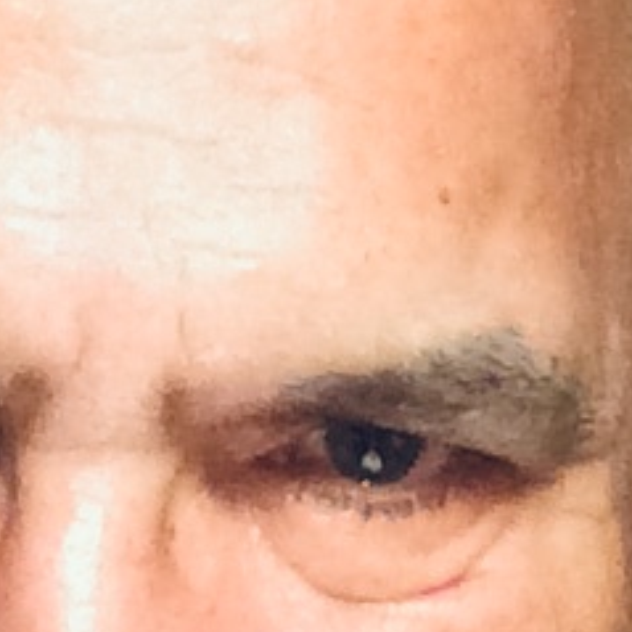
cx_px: 48
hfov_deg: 11.8
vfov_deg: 11.8
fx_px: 3036
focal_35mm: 147
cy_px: 58
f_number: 2.4
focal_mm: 2.15
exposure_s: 1/20
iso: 400
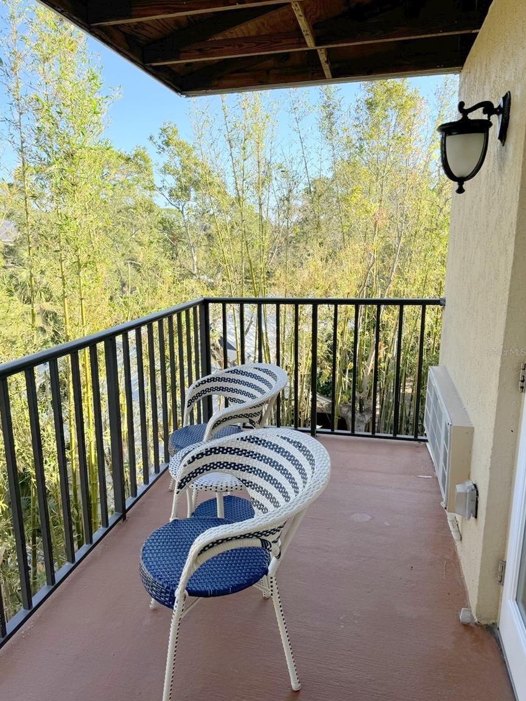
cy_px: 352
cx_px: 254
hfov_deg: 54.9
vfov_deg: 69.4
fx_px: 507
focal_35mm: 25
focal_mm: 6.76
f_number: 1.78
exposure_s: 1/1172
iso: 80
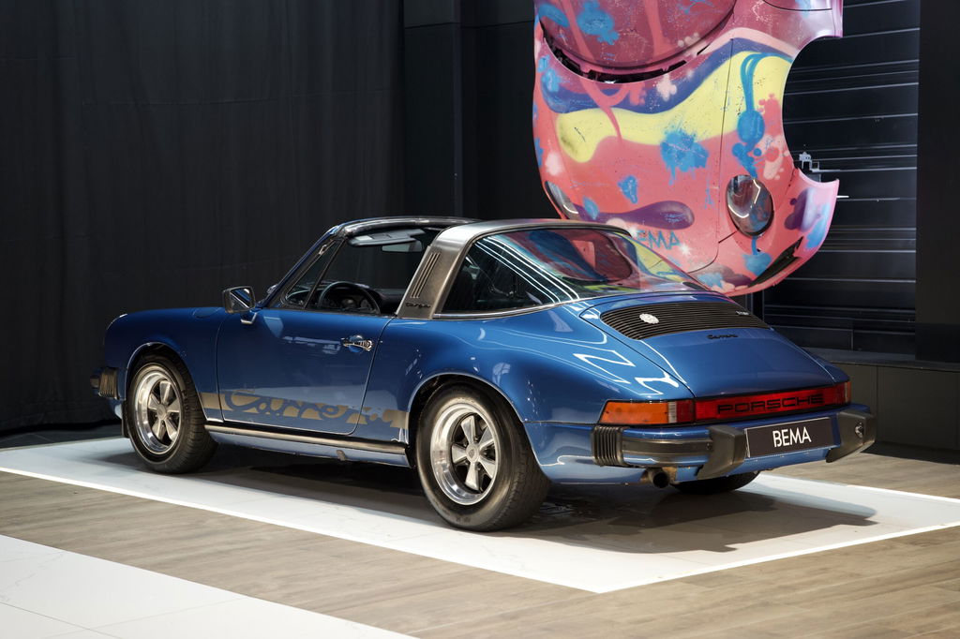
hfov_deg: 28.9
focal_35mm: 70
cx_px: 480
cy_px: 320
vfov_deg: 19.4
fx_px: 1866
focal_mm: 70
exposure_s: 1/80
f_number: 2.8
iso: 1000
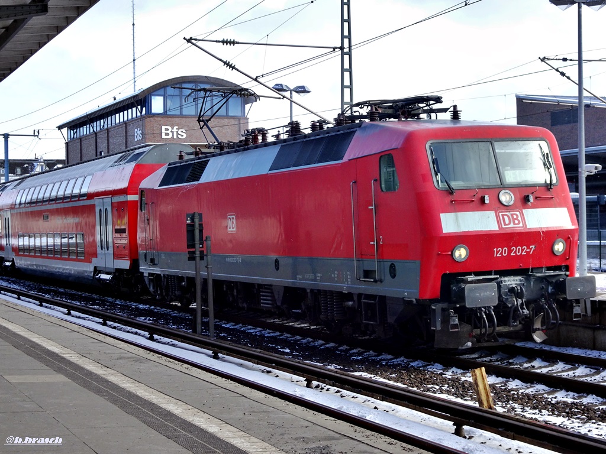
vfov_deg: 21.6
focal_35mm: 68
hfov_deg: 28.6
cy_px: 227
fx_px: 1190
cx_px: 303
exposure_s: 1/250
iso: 80
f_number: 4.5
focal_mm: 11.66
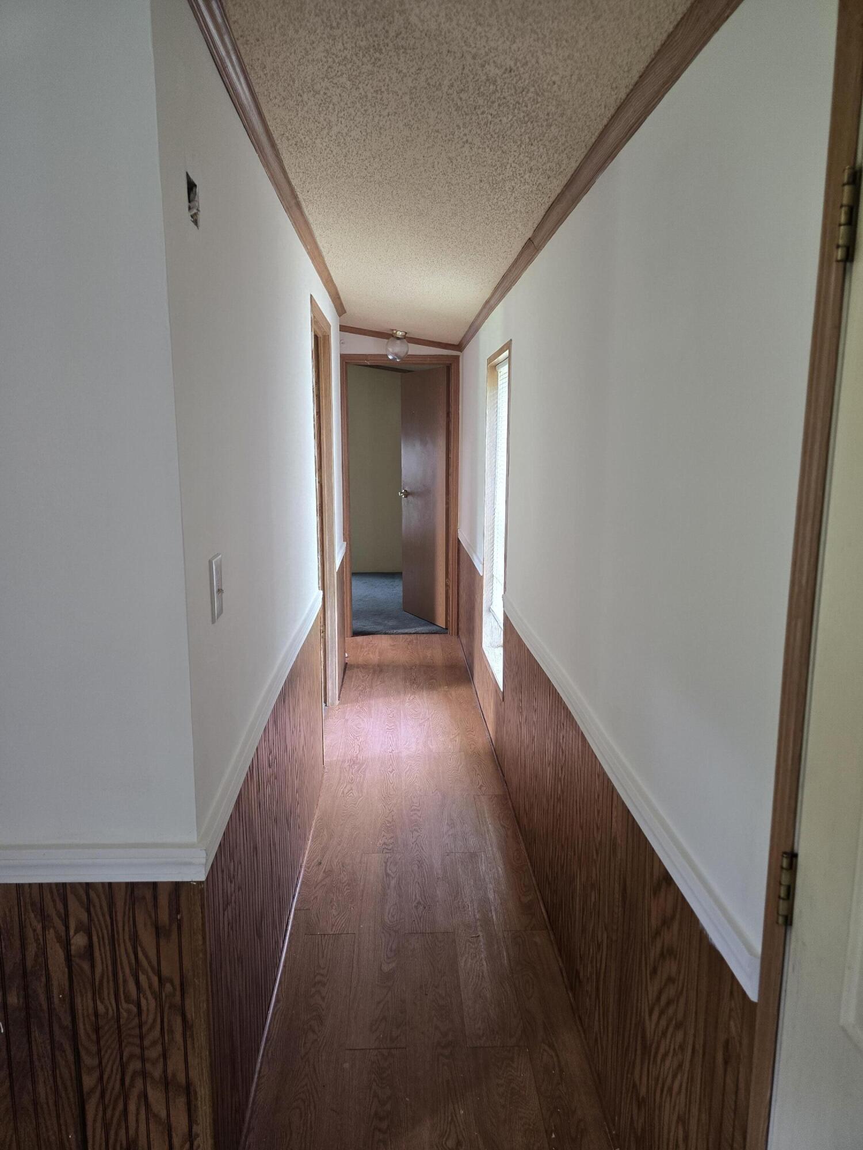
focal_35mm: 23
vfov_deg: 73.9
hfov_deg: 58.9
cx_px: 432
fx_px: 765
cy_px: 575
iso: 250
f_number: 1.7
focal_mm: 6.3
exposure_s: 1/120
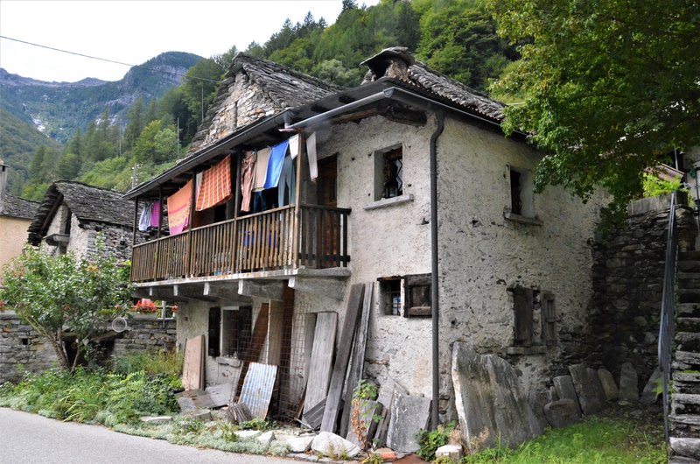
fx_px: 524
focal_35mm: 27
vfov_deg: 47.7
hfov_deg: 67.5
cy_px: 232
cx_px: 350
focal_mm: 18
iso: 6400
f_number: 13
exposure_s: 1/640
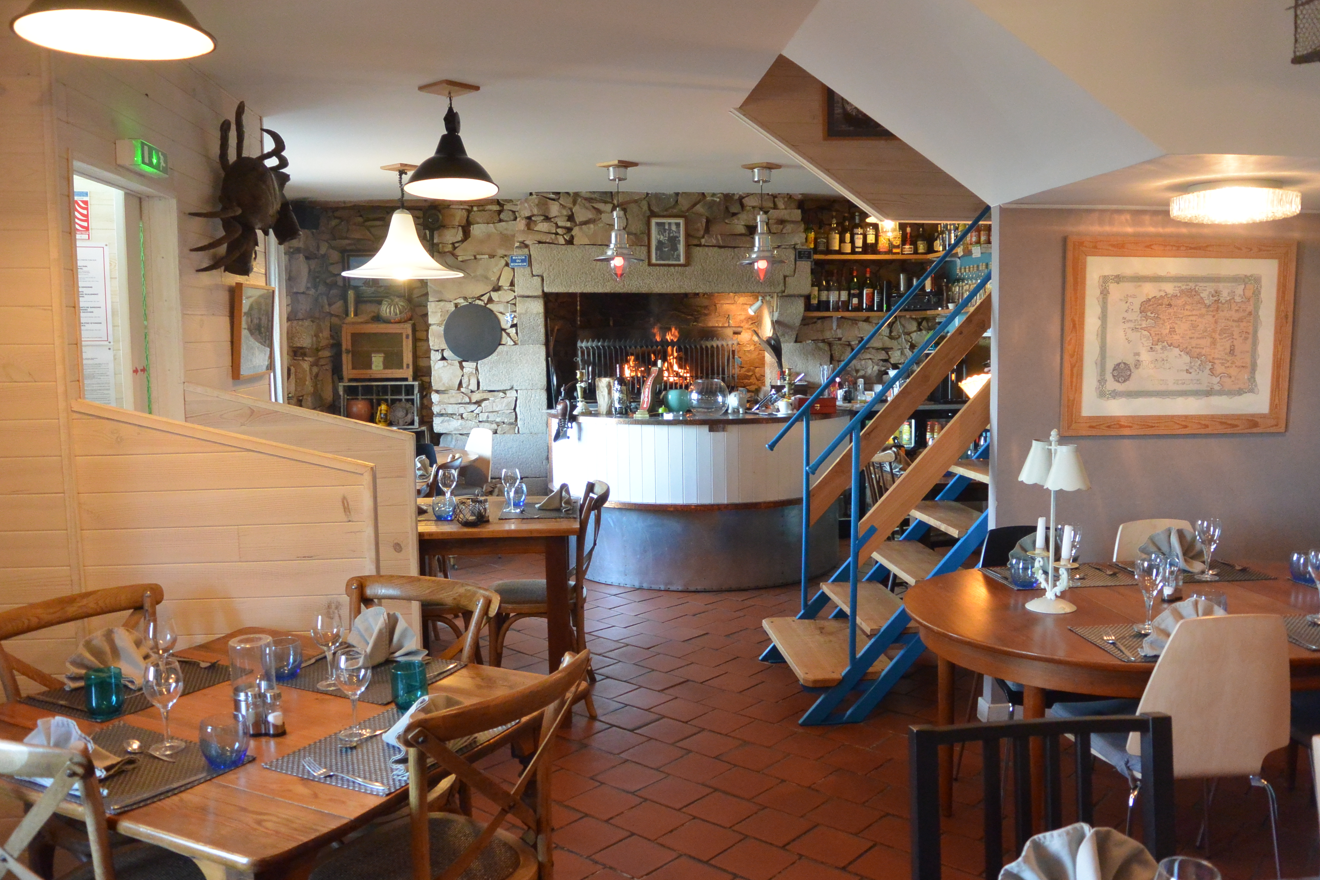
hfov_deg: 65.5
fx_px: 1027
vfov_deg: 46.4
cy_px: 433
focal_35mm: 28
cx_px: 657
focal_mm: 10
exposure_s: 1/60
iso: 800
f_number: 3.5
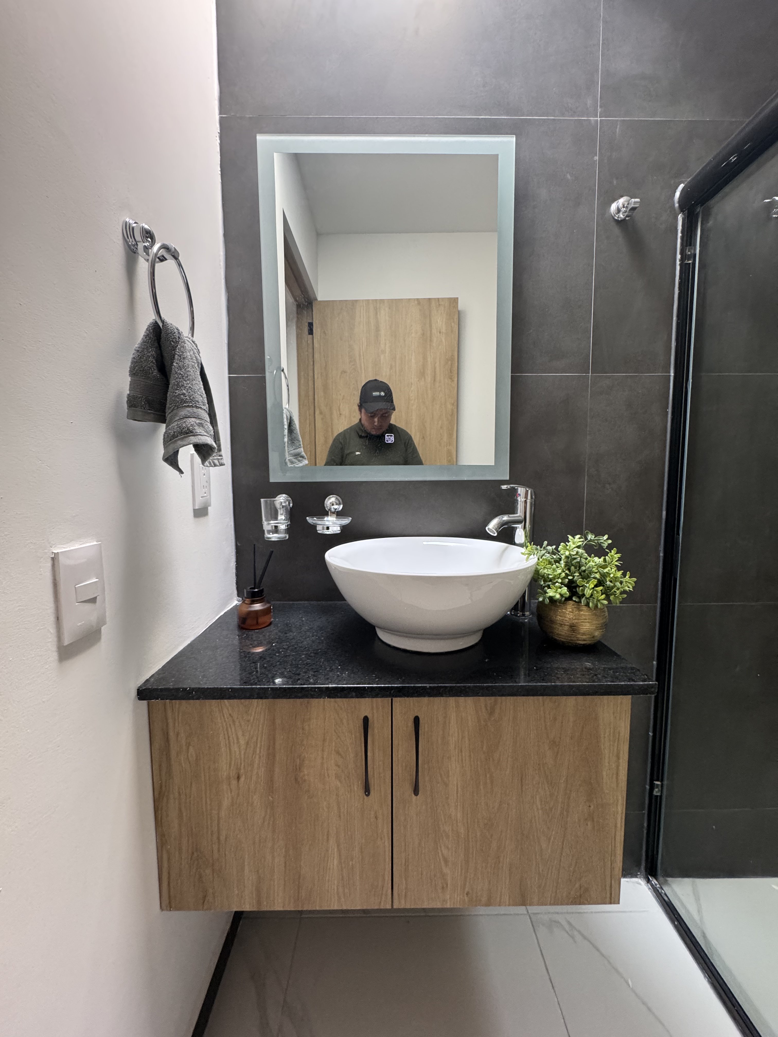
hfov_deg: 85.7
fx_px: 420
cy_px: 518
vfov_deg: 102.1
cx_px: 389
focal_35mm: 14
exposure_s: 1/63
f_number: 2.2
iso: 320
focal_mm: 2.22
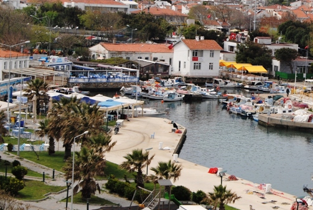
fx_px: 1010
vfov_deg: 11.8
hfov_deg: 17.5
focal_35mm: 116
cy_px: 65
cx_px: 239
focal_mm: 38
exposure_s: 1/250
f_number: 8
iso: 100
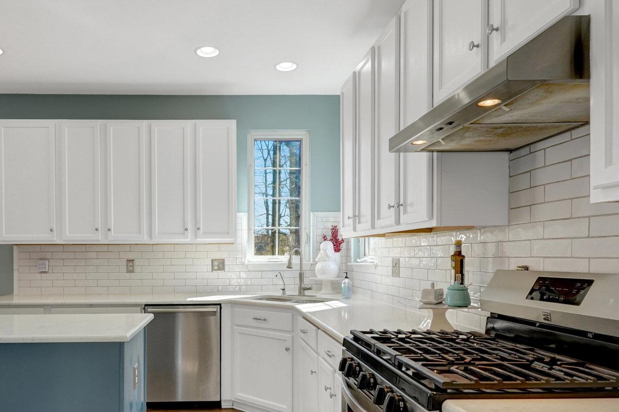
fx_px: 447
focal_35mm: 26
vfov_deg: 48.9
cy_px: 265
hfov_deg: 68.3
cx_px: 232
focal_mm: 16
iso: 1250
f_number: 8
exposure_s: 1/200
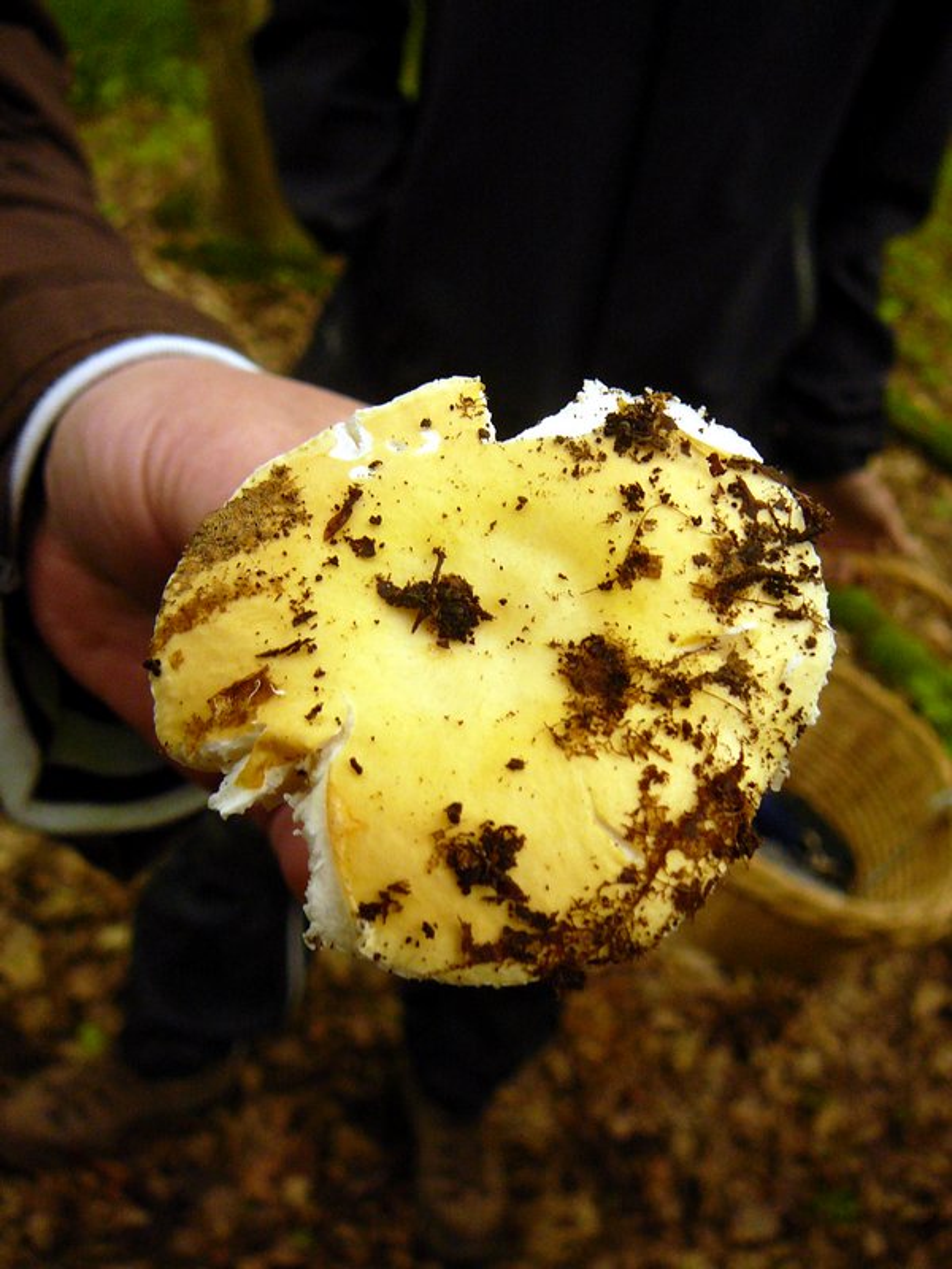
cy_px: 634
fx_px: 1283
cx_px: 476
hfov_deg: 40.7
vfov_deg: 52.6
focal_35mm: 35
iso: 200
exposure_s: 1/30
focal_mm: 5.2
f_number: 2.8
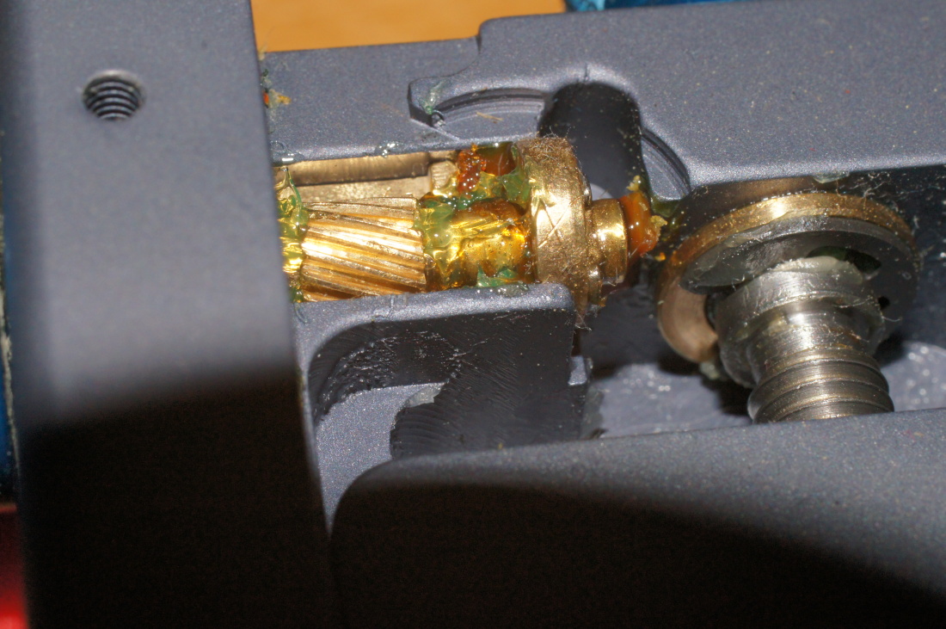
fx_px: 1969
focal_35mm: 75
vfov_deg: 18.1
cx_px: 473
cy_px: 314
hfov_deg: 27.0
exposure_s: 1/80
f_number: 18
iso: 800
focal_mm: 50
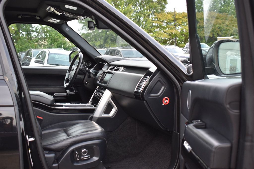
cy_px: 84
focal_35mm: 42
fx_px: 296
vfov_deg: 31.9
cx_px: 127
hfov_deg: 46.4
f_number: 4.2
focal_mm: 28
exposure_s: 1/60
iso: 400
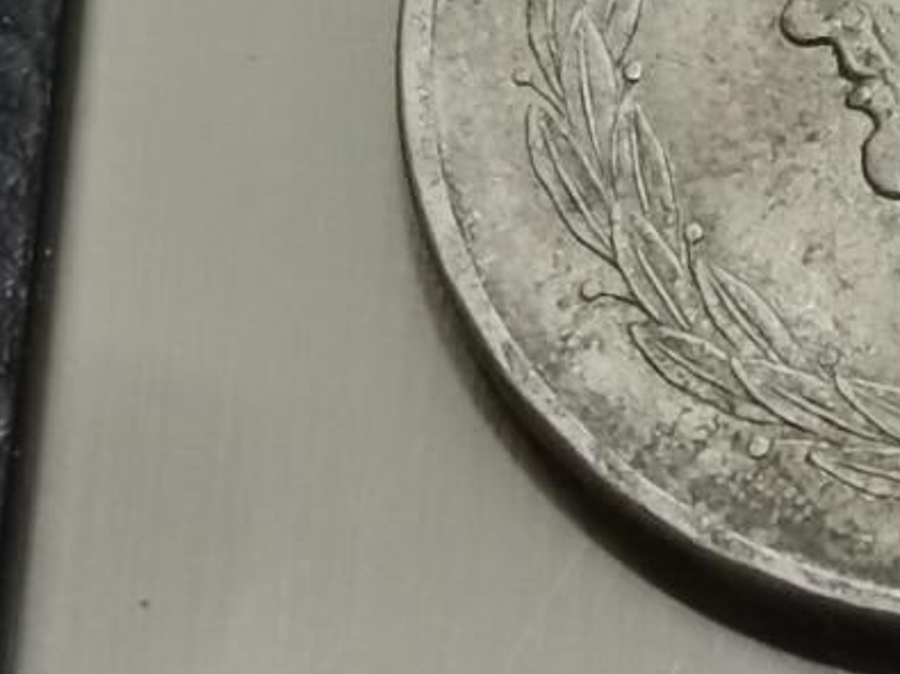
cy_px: 205
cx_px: 1265
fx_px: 7226
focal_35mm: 278
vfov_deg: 5.3
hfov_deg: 7.0
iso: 64
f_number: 1.8
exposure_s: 1/100
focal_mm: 5.58
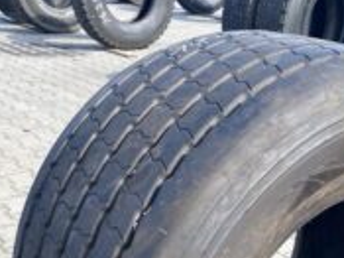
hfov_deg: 30.1
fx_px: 636
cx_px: 228
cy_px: 308
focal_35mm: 64
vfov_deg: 21.3
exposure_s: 1/361
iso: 32
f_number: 1.8
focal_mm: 4.25
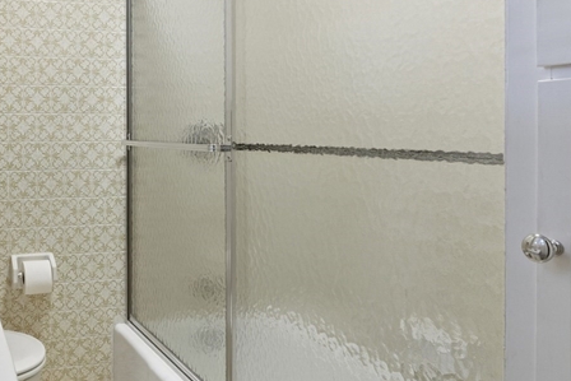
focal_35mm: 33
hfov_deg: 49.7
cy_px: 131
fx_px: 529
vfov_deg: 39.2
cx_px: 45
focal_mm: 14.6
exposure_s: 1/15
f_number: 10
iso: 160
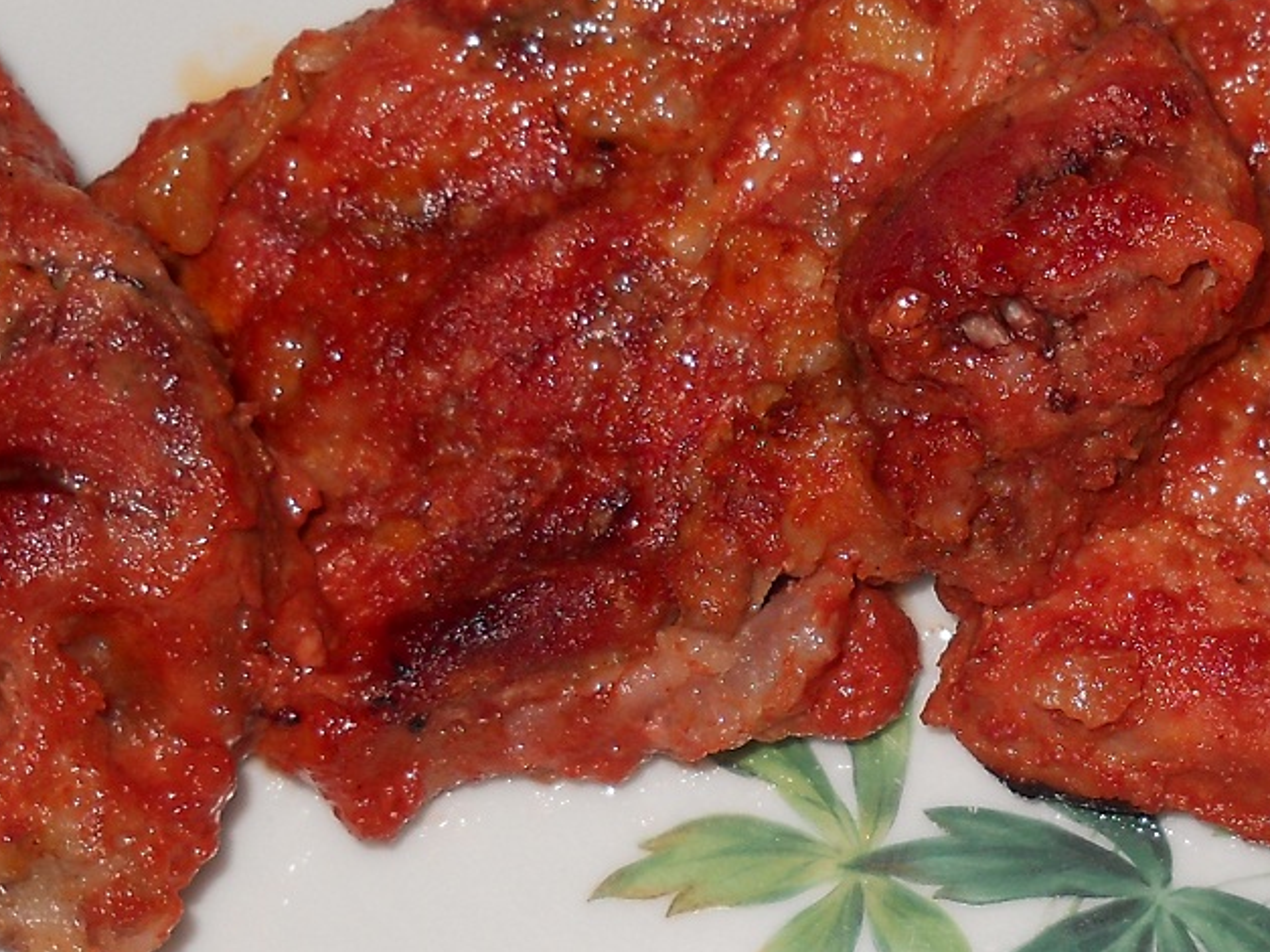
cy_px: 589
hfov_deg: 20.7
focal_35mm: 94
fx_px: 3448
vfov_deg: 15.7
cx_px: 943
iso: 80
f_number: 5.5
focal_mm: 6.72
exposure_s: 1/30
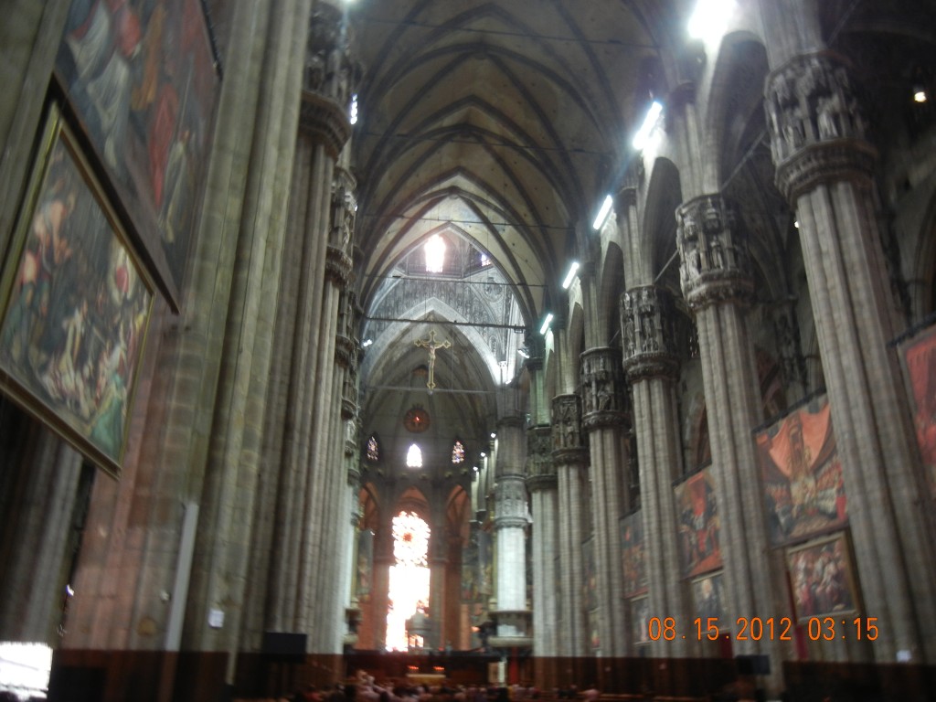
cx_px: 468
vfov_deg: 46.8
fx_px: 811
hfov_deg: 60.0
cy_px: 351
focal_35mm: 30
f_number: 3.5
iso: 200
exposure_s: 1/2.6
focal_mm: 5.4
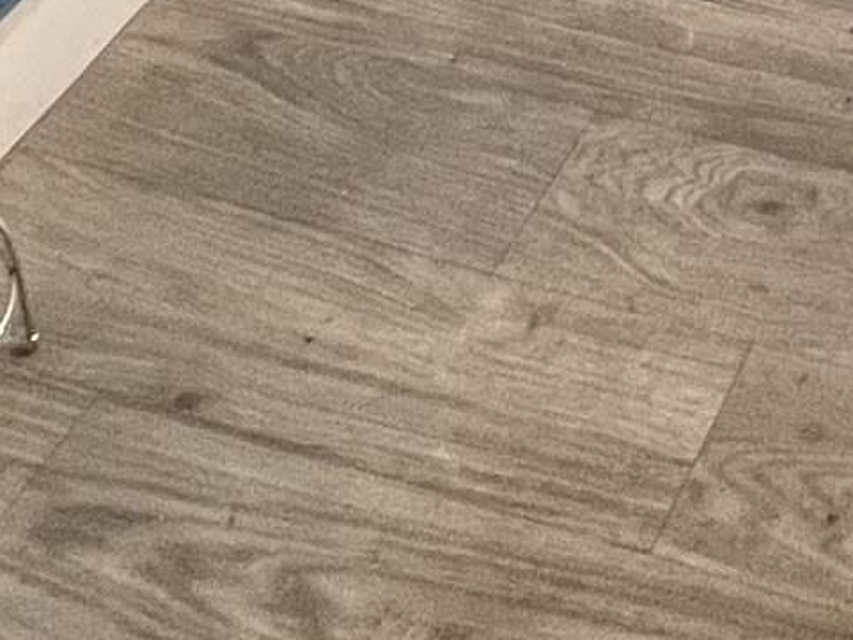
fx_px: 2046
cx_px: 1105
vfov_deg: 10.9
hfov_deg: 21.4
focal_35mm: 83
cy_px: -1331
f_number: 1.8
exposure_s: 1/99
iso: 125
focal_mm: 1.57
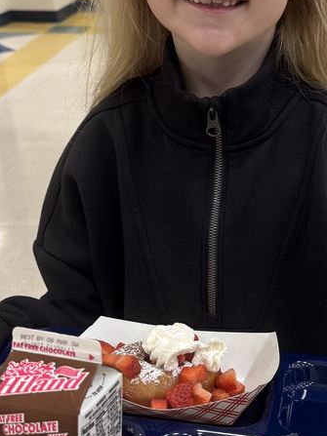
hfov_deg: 26.3
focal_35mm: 55
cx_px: 233
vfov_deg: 34.9
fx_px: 693
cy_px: 245
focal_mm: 6.76
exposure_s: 1/60
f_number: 1.78
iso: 160
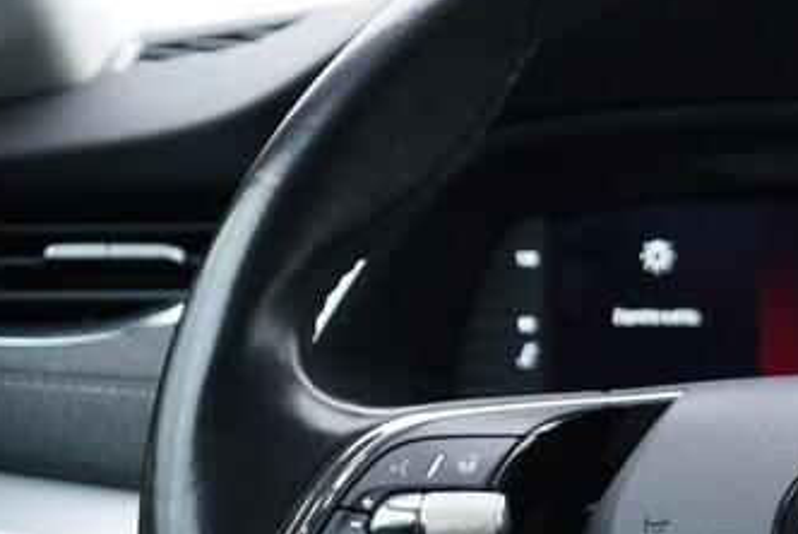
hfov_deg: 17.8
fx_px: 2463
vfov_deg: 12.3
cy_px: 494
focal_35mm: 111
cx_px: 870
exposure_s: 1/40
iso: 250
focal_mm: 24
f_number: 2.8
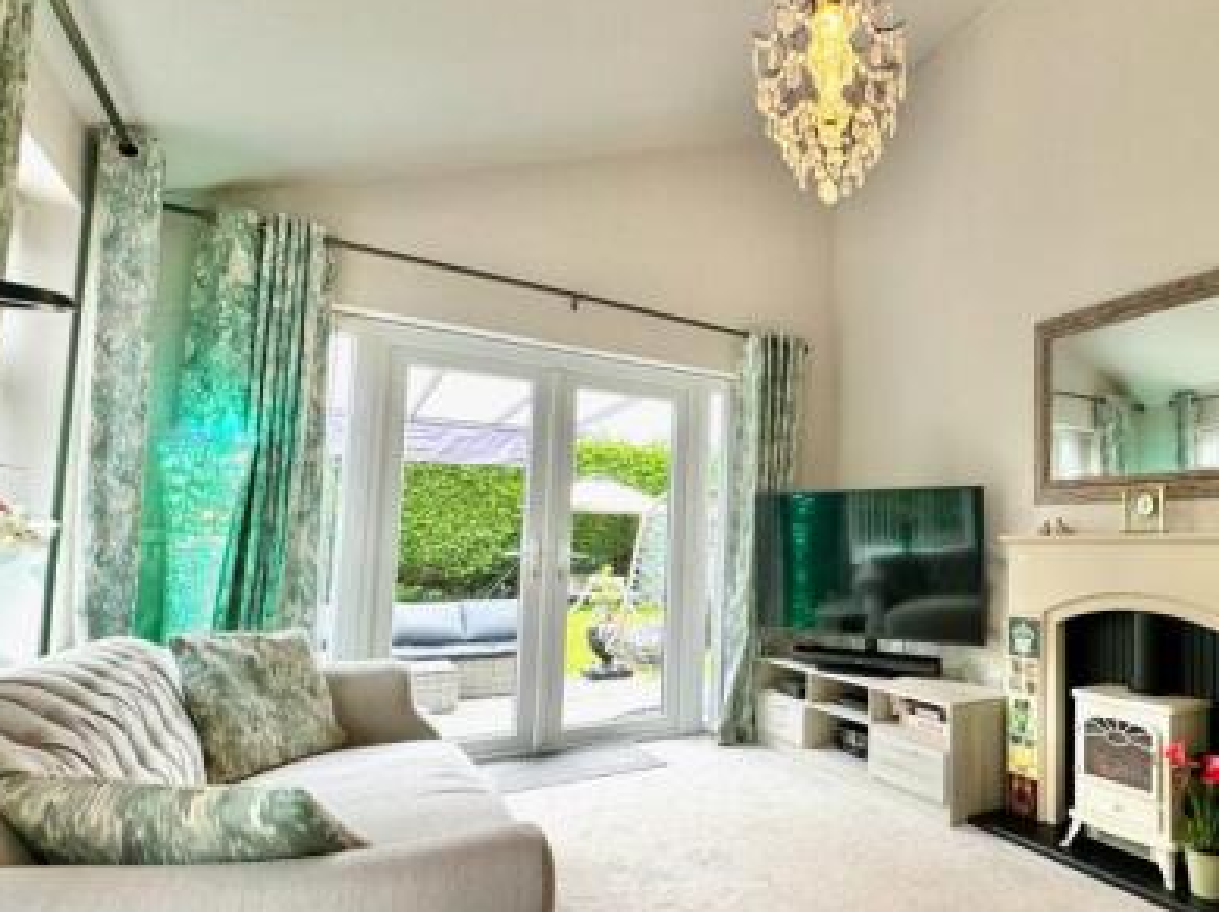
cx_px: 854
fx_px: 739
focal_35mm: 21
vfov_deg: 63.2
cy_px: 497
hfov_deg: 75.4
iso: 200
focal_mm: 2.22
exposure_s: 1/100
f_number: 2.2
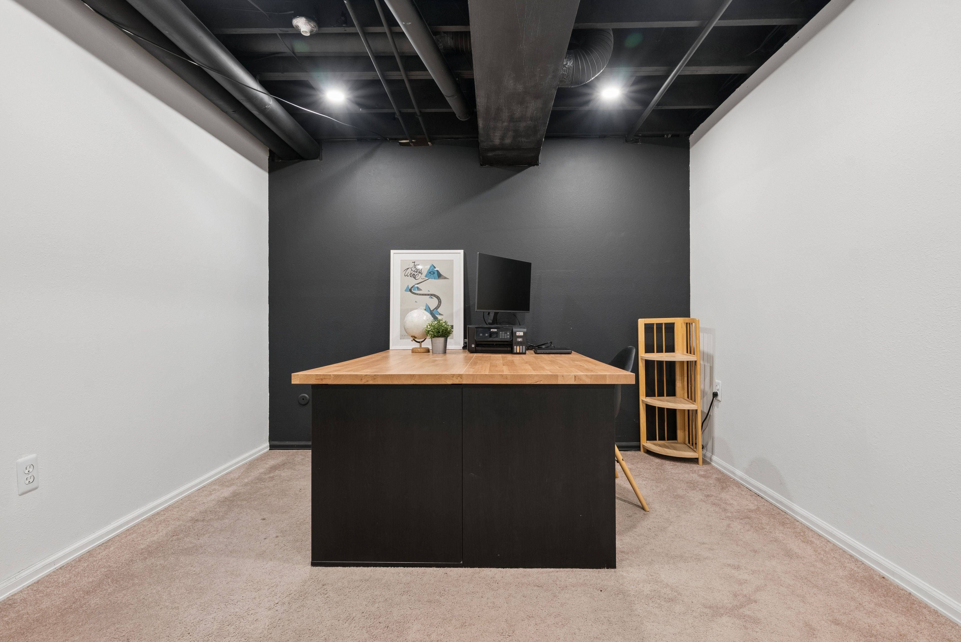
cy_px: 321
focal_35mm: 17
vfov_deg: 70.5
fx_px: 454
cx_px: 480
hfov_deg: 93.2
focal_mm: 17
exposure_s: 1/8
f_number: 8
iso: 640
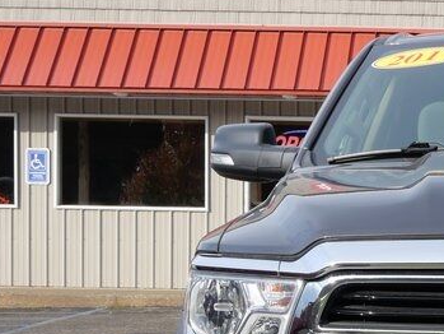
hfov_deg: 14.7
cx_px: 564
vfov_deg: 11.3
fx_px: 1655
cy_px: 371
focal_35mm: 129
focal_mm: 22
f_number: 8
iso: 200
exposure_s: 1/250
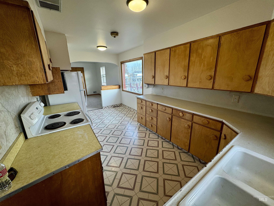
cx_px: 137
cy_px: 103
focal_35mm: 14
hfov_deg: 102.1
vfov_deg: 85.7
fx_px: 111
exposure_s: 1/120
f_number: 2.2
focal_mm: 2.22
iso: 80
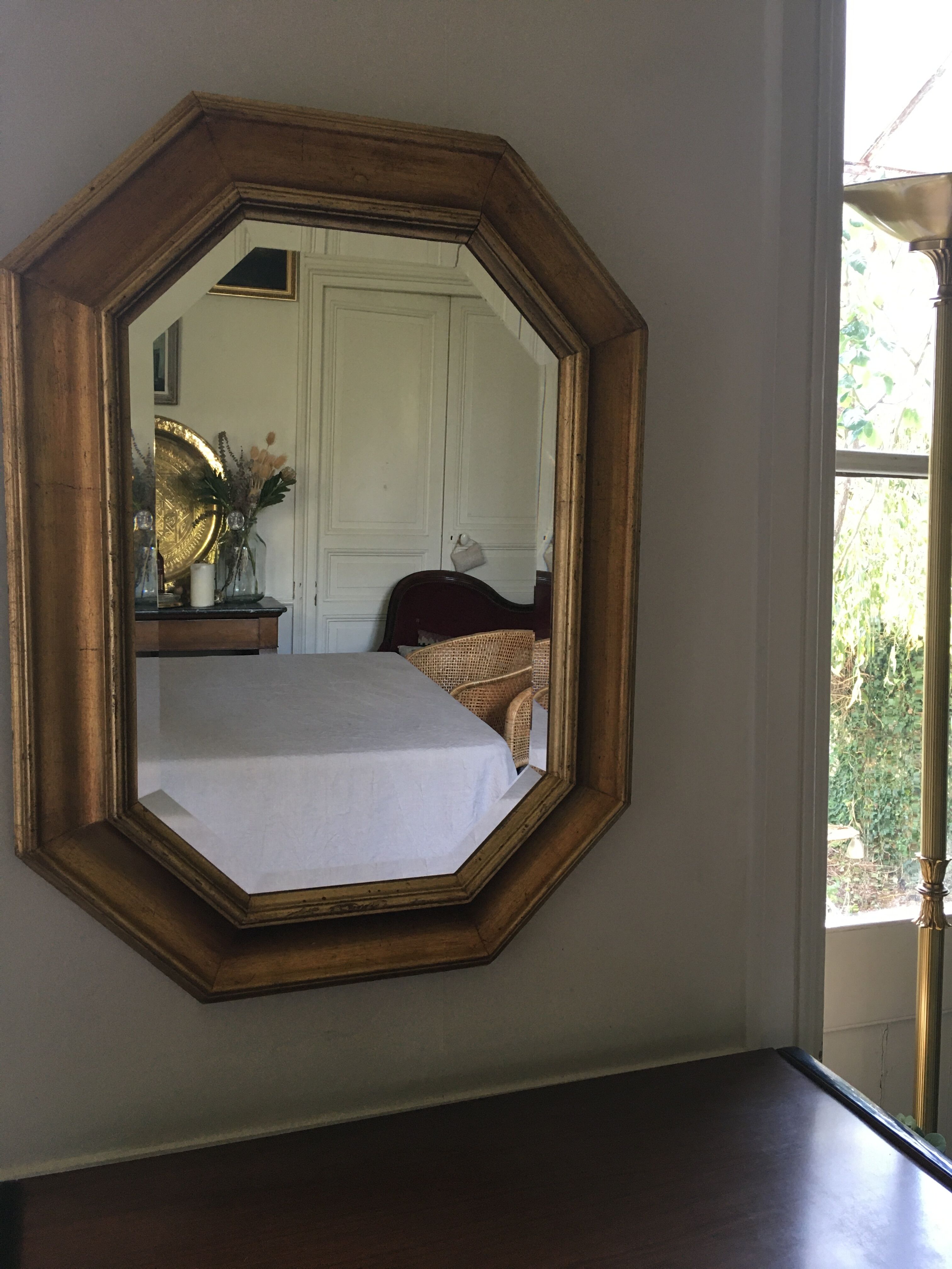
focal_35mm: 29
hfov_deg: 48.2
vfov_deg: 61.7
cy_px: 634
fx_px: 1063
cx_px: 476
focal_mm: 4.15
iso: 100
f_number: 2.2
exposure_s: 1/30
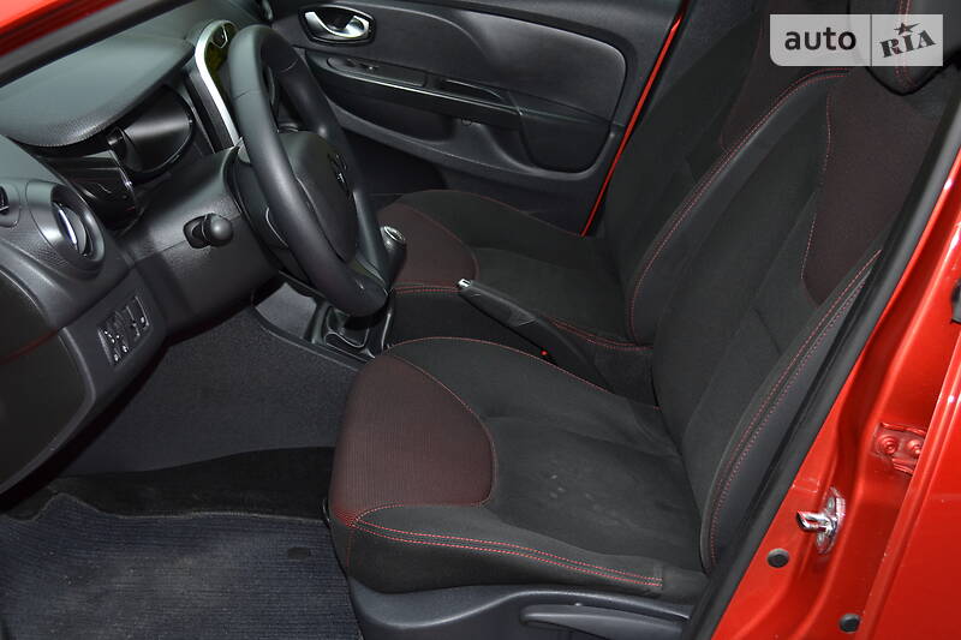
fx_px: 1281
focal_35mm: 48
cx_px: 480
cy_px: 320
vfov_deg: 28.1
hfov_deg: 41.1
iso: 200
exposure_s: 1/60
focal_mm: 32
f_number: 5
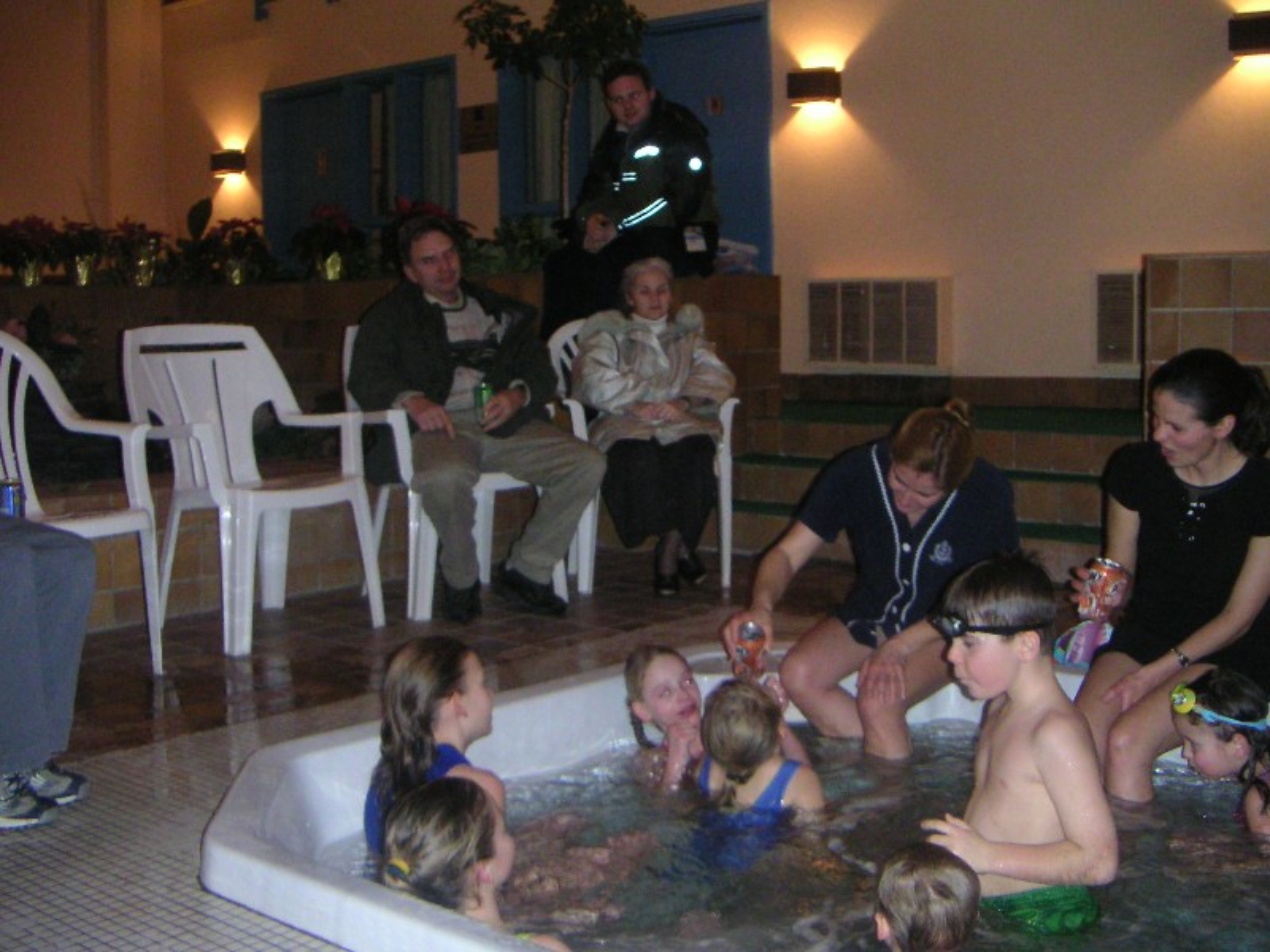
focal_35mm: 39
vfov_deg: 36.8
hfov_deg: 47.9
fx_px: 1431
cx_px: 635
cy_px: 476
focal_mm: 5.1
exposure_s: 1/45
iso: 200
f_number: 2.9
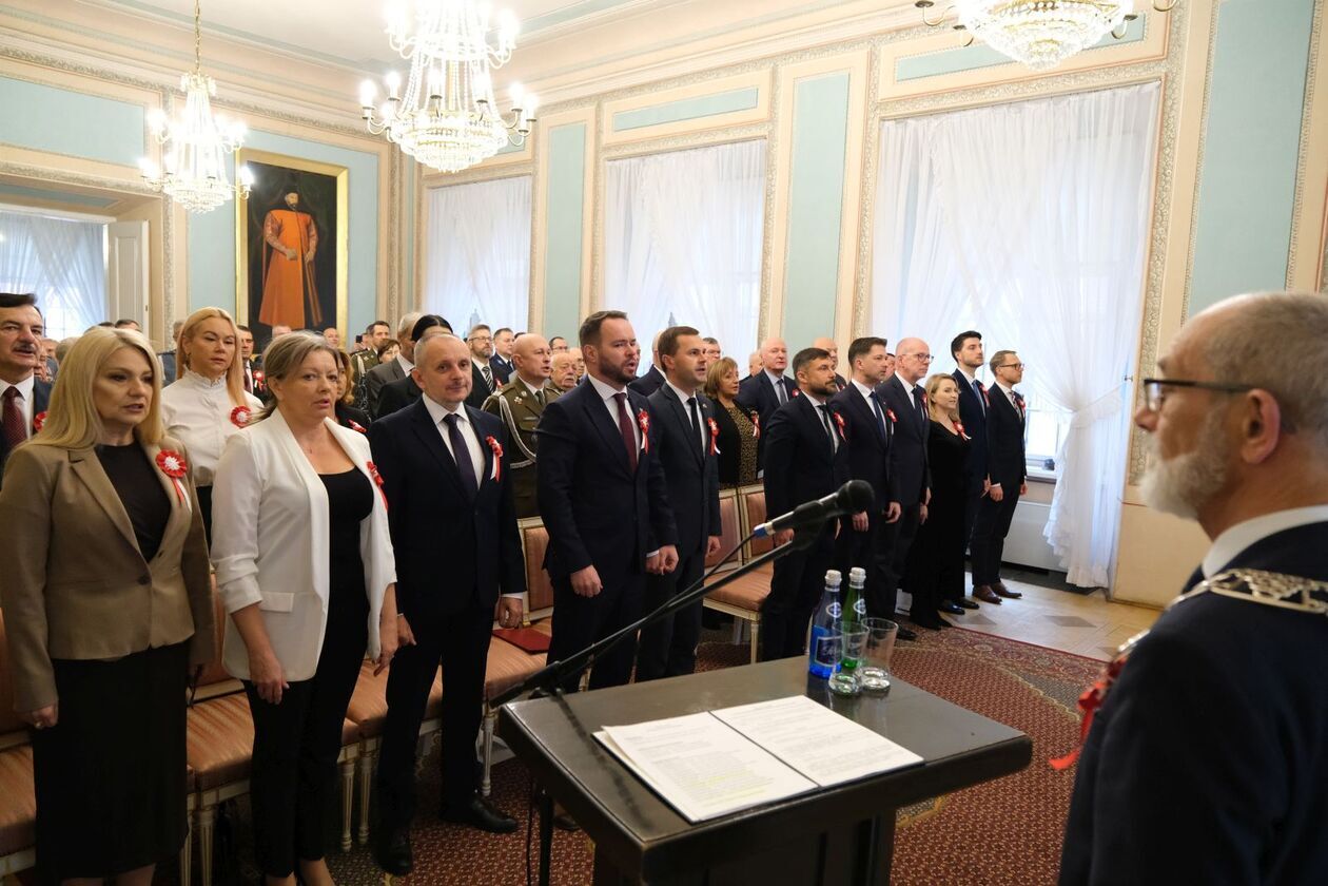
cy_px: 443
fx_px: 885
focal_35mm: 24
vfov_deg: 53.1
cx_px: 664
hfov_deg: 73.7
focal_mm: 16
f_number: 2.8
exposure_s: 1/160
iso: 3200
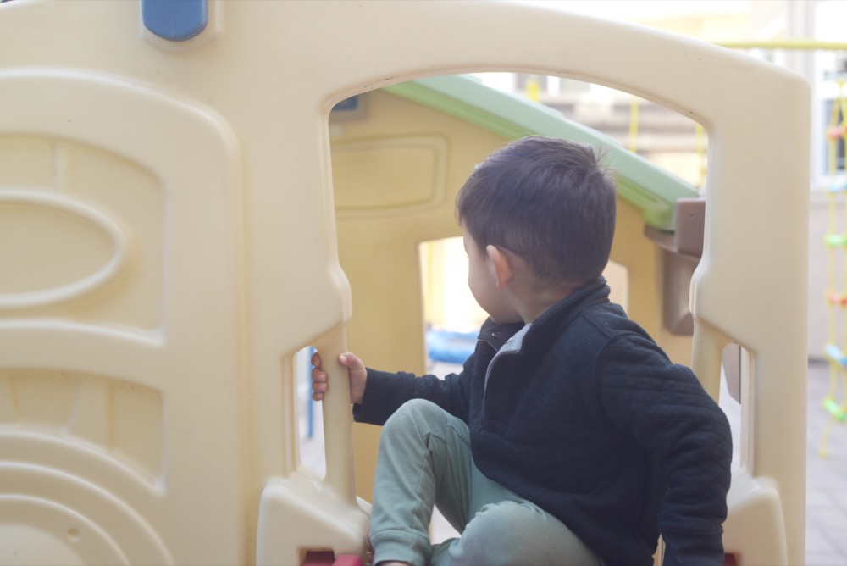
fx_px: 1177
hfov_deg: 39.6
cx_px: 424
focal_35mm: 50
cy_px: 283
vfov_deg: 27.0
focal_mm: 50
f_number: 4
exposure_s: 1/50
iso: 250
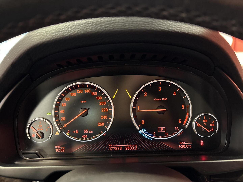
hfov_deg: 67.3
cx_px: 122
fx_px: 183
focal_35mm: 26
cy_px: 91
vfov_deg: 53.1
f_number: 1.6
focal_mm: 5.96
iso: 640
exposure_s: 1/25
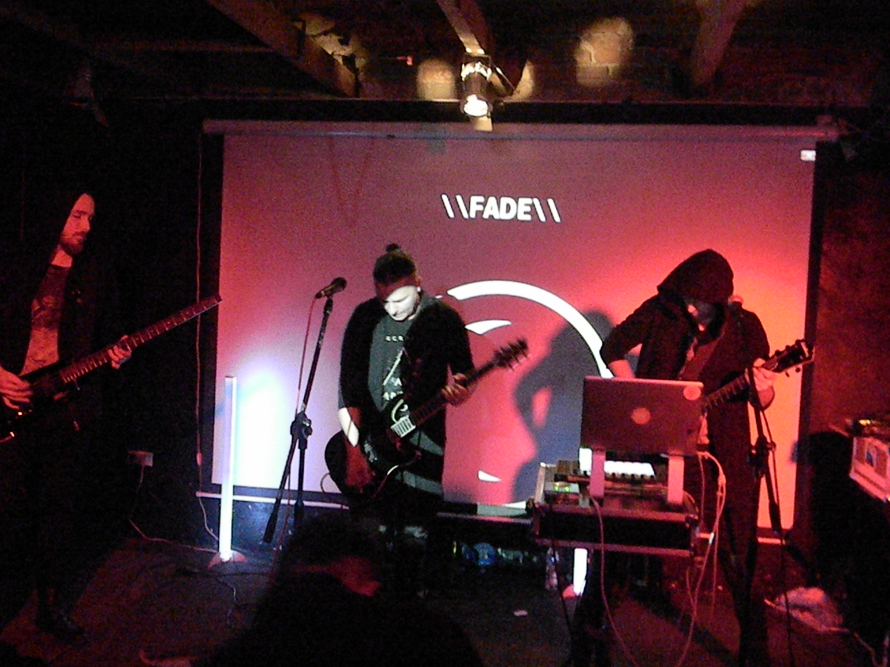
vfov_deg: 40.7
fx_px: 900
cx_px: 445
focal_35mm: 35
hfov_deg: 52.6
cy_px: 334
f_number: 3.7
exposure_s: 1/15
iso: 3200
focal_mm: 6.4
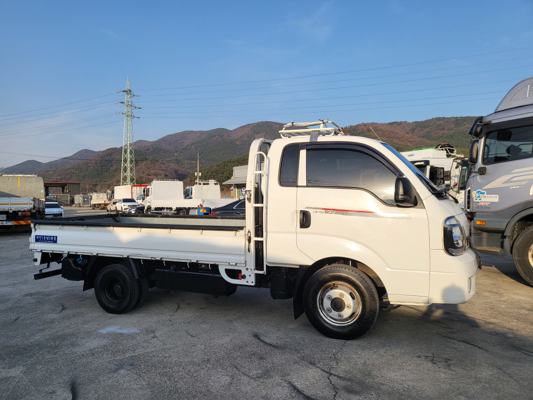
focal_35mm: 26
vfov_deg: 53.1
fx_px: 400
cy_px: 200
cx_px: 266
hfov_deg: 67.3
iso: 50
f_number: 1.8
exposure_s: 1/2517
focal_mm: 4.25
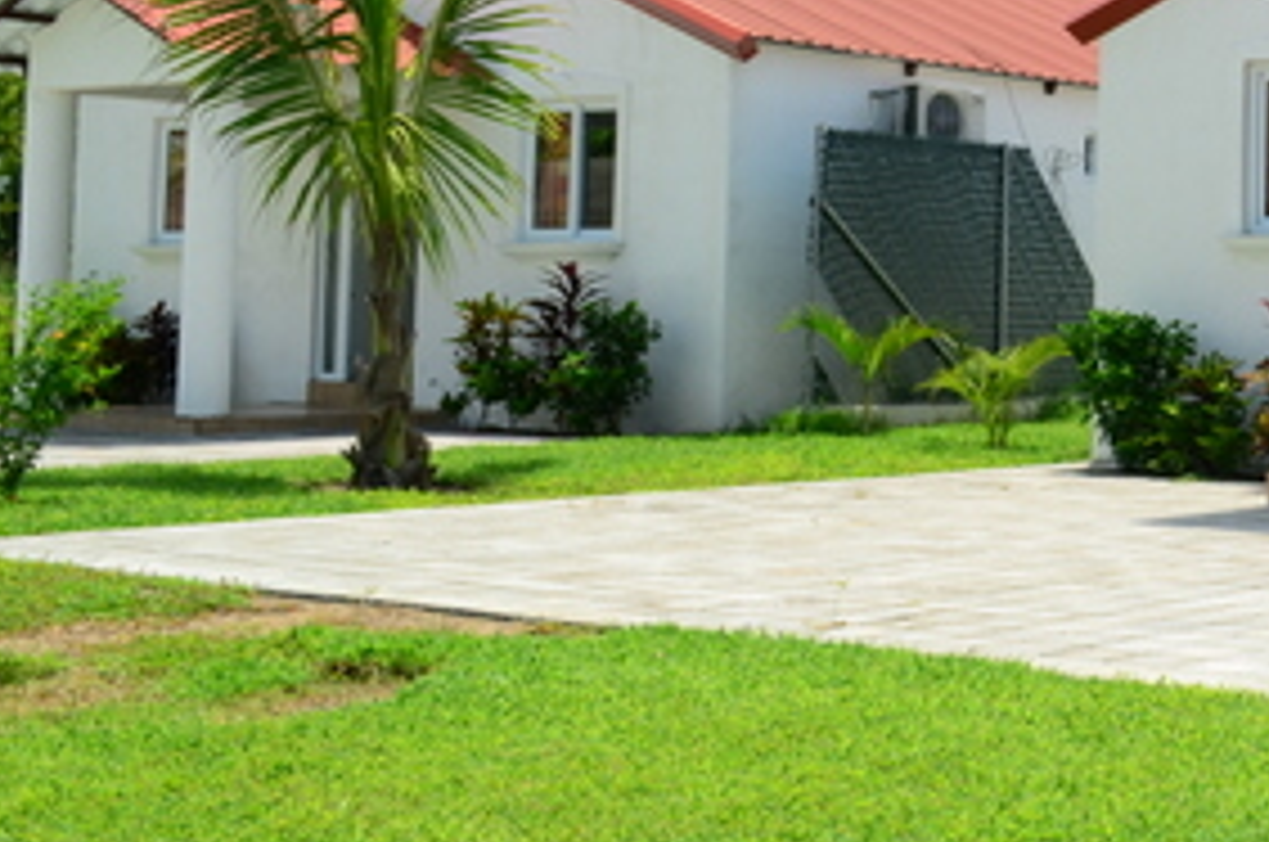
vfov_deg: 17.9
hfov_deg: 25.2
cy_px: 149
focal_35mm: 75
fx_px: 2639
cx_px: 1377
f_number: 8
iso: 320
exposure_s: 1/250
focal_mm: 22
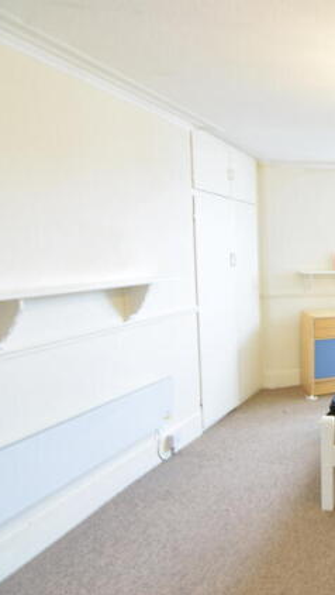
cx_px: 438
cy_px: 297
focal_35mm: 27
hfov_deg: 32.3
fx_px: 423
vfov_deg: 70.2
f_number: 4.5
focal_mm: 11
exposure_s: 1/5
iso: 100
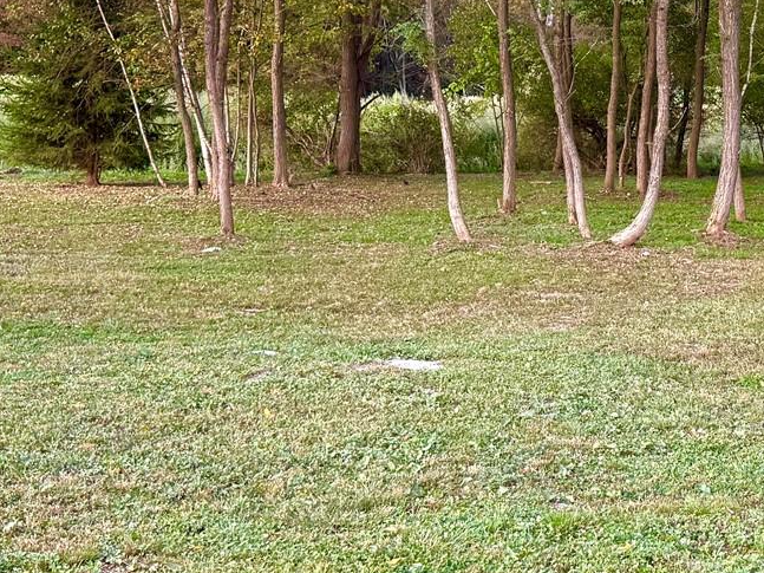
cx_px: 768
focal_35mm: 76
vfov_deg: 18.9
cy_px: 15
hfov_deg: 24.5
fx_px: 1677
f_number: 1.78
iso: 160
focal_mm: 6.76
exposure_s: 1/242
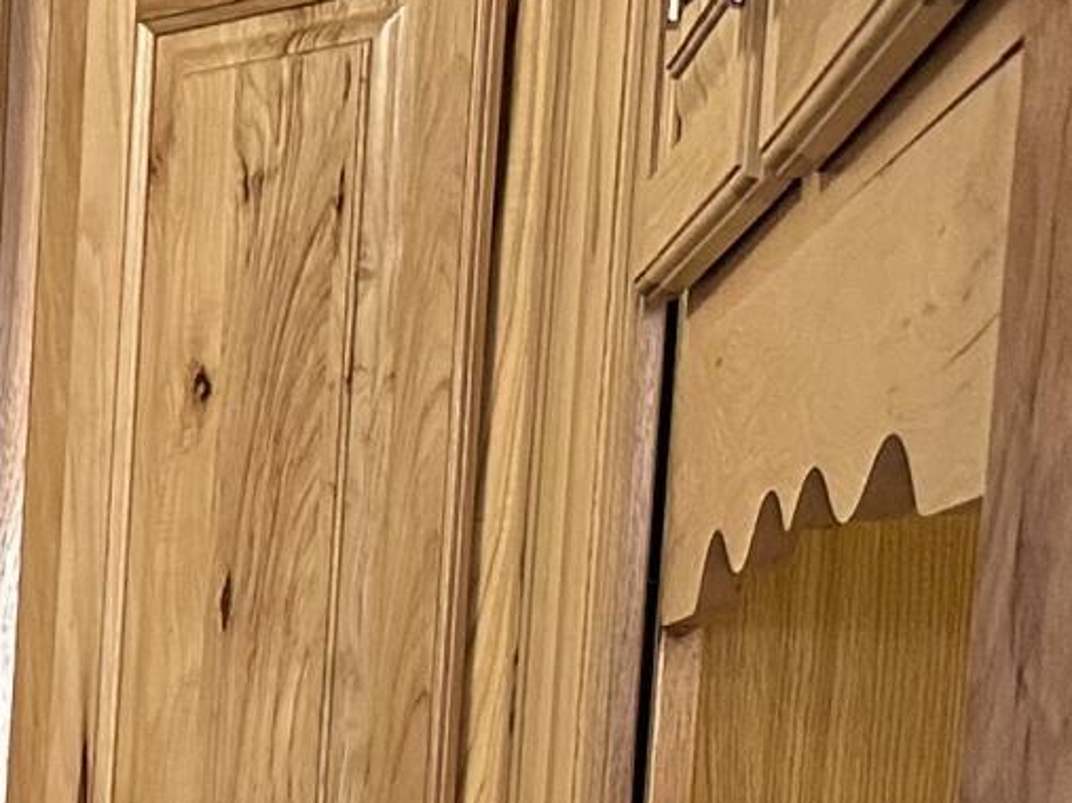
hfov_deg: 11.5
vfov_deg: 9.8
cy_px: 1572
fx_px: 4396
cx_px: -1499
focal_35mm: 142
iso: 200
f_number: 1.78
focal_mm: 6.86
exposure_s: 1/120
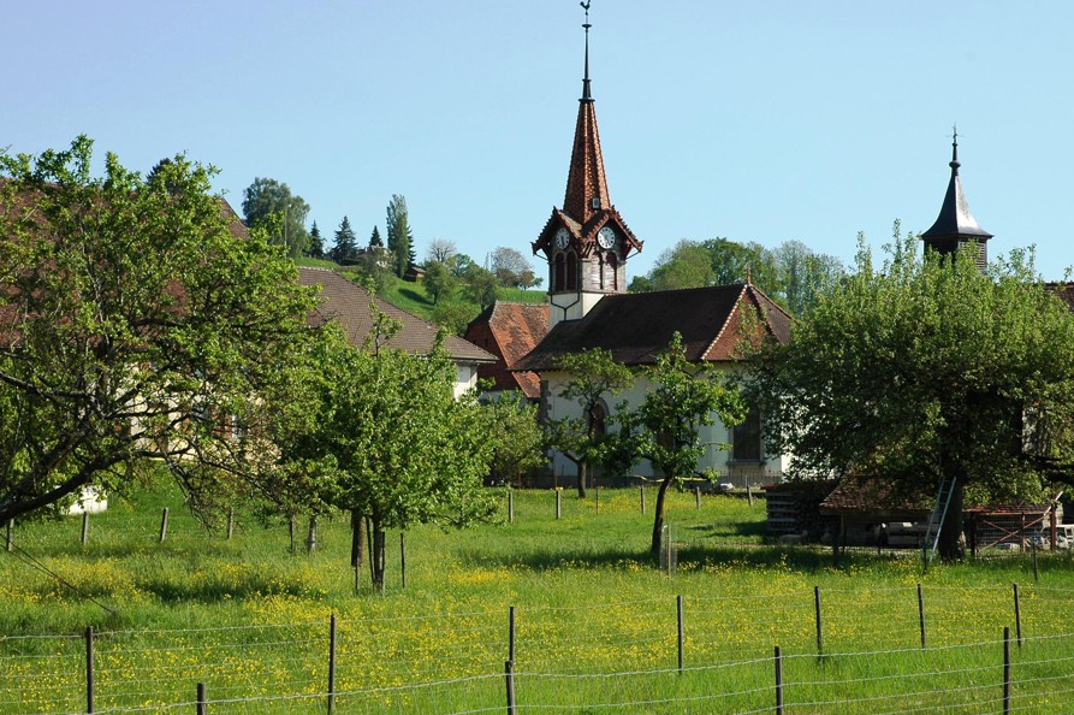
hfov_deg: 23.7
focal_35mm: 86
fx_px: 2564
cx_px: 510
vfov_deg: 15.9
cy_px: 345
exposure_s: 1/250
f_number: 10
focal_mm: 50
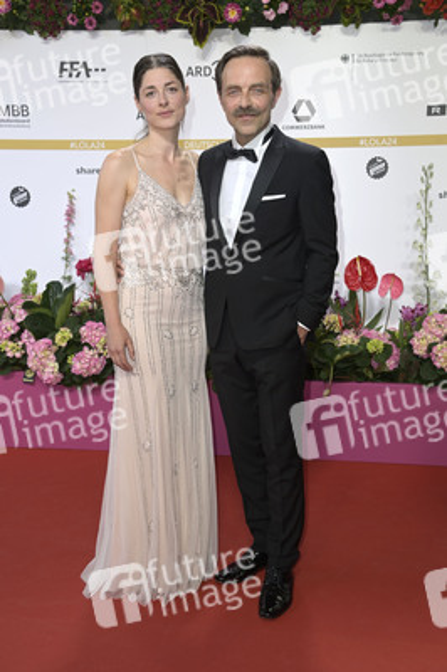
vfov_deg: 41.1
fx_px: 895
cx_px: 224
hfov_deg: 28.0
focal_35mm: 48
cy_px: 336
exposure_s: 1/250
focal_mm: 48
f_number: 5
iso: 640
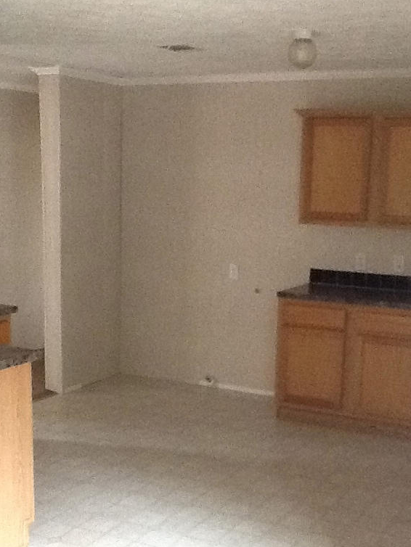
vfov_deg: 34.2
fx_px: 886
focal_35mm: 56
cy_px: 334
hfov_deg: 26.1
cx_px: 202
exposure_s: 1/24
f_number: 2.4
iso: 320
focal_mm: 2.03
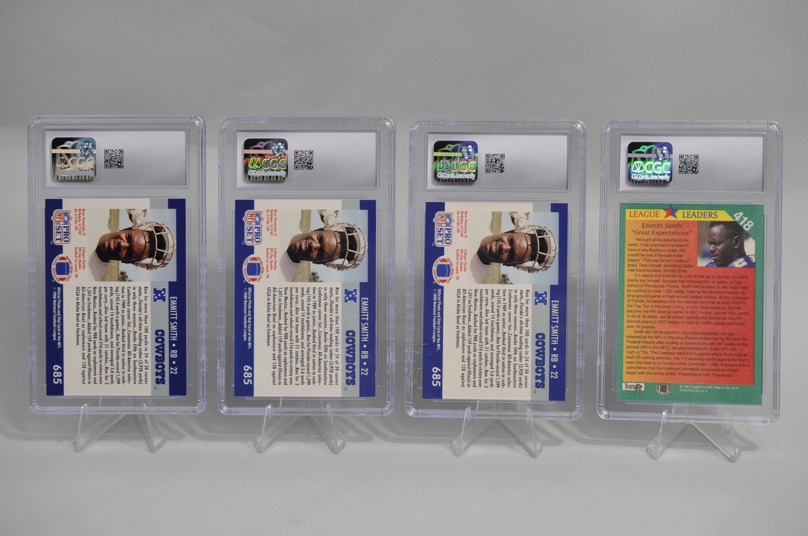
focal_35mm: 60
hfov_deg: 33.4
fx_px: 1345
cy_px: 268
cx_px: 404
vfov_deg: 22.6
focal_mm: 40
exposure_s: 1/100
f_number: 5
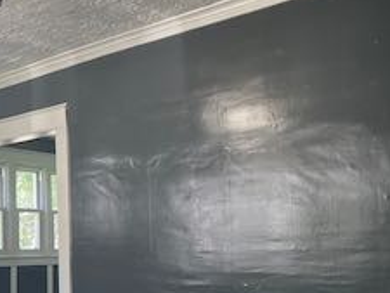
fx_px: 834
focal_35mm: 74
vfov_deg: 19.7
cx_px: -116
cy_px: 238
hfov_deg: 23.3
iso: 125
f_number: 1.6
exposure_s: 1/120
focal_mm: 4.2
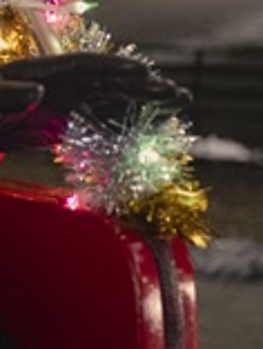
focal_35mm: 196
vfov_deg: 9.9
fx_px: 1983
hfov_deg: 6.7
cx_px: -586
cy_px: -123
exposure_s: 1/80
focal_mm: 40
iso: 3200
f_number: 2.8
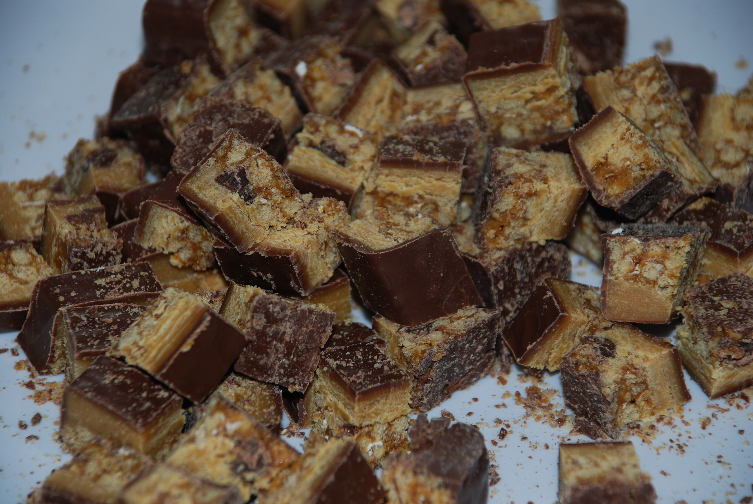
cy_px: 252
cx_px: 376
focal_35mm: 188
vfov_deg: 7.3
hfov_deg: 11.0
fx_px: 3927
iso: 100
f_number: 5.6
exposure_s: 1/125
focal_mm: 125
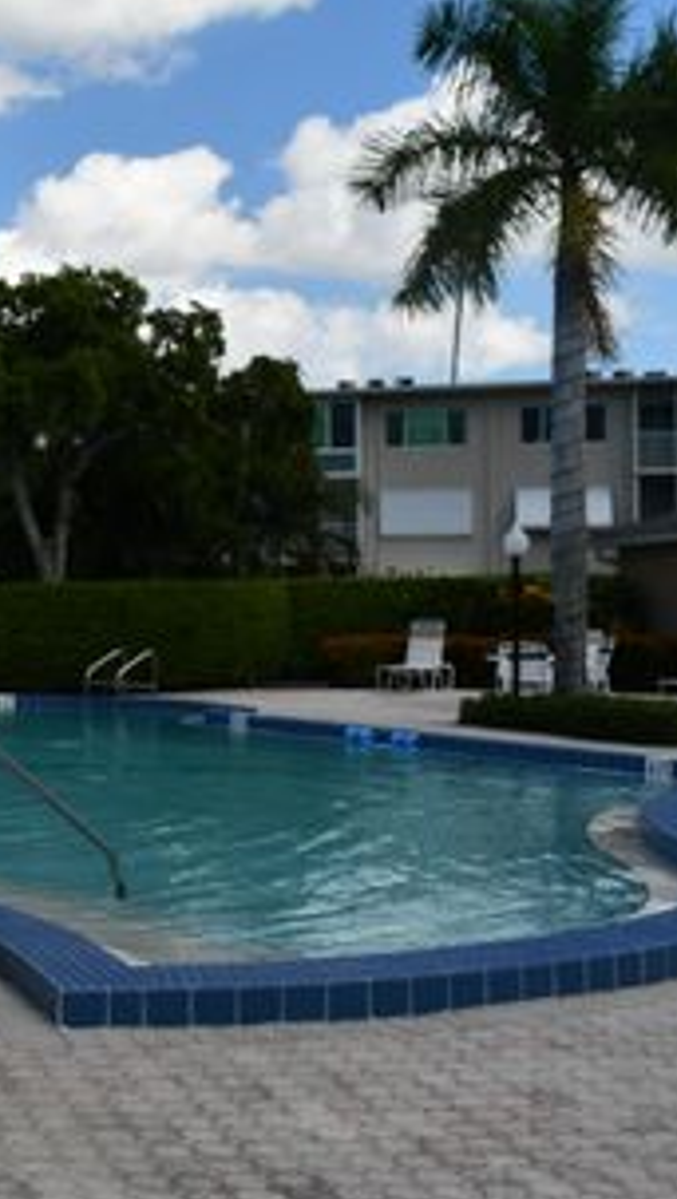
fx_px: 1815
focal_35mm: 57
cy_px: 560
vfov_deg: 36.6
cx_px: -170
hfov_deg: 19.7
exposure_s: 1/250
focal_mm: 22
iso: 100
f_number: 11
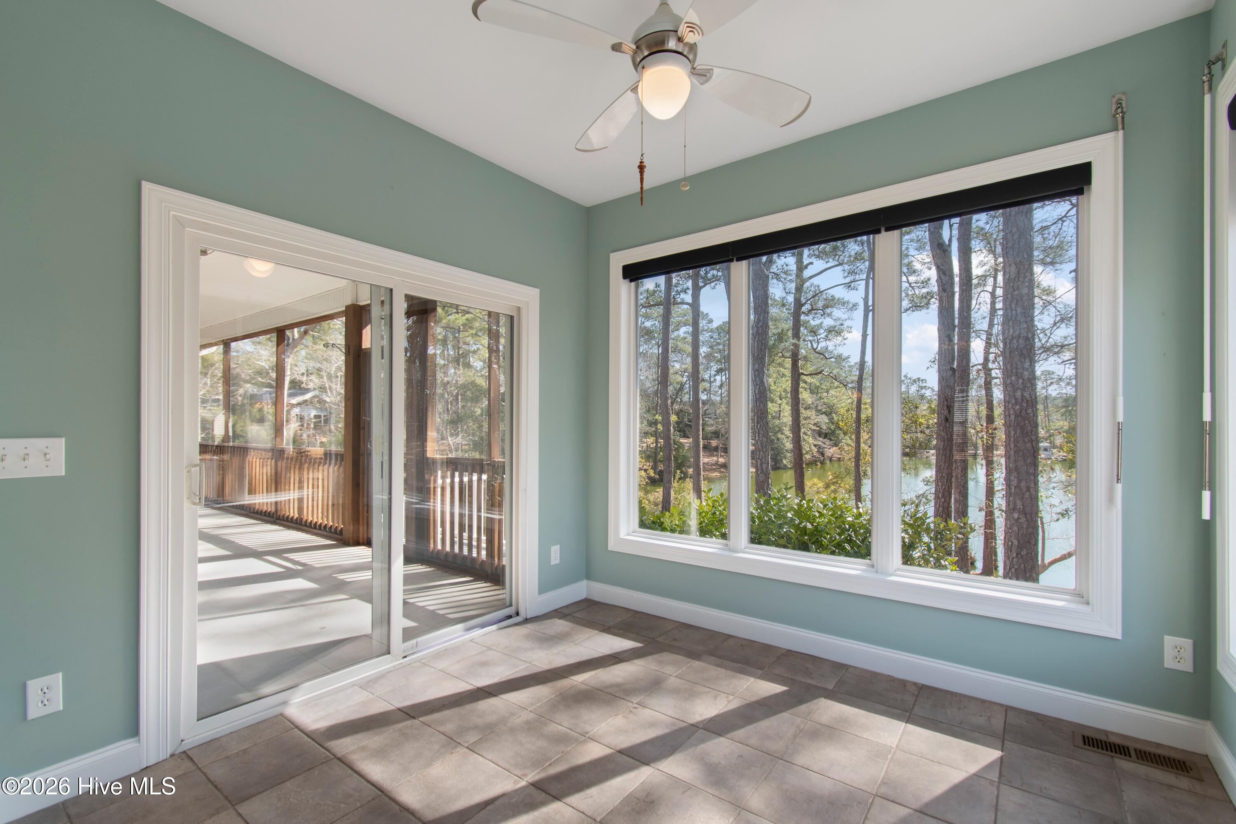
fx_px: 515
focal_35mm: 15
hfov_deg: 100.4
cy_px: 412
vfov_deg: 77.3
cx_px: 618
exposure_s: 1/60
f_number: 4.5
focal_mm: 10
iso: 100
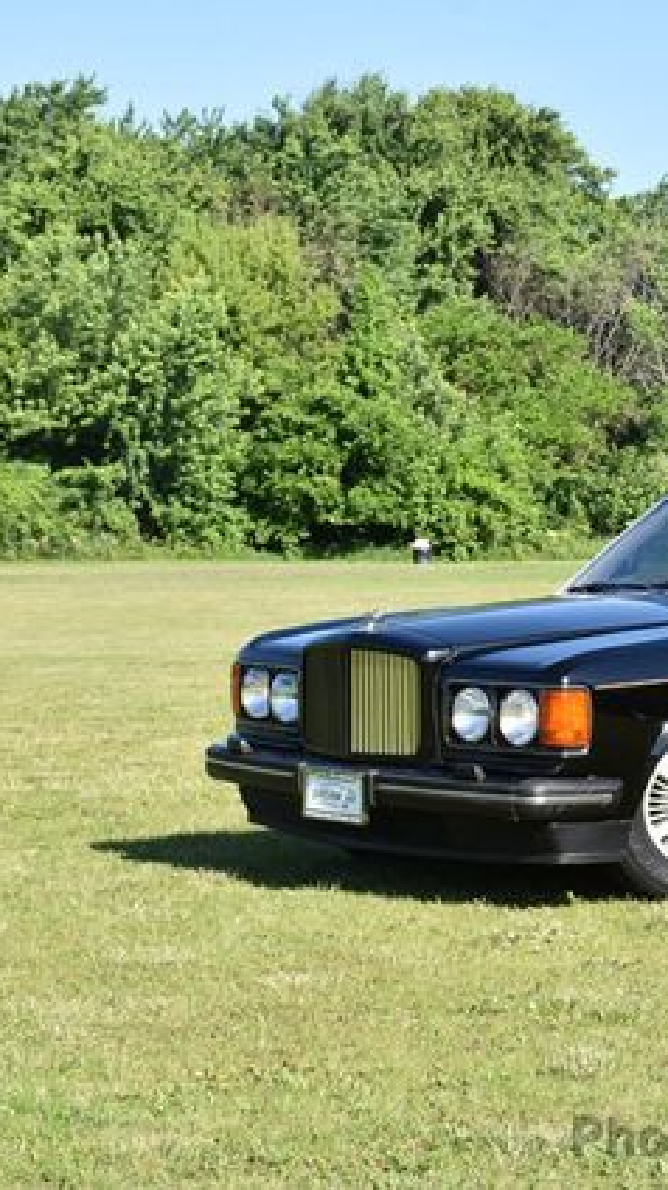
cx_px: 800
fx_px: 2996
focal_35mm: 95
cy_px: 592
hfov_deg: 12.4
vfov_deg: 22.5
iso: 320
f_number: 8
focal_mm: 40
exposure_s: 1/500
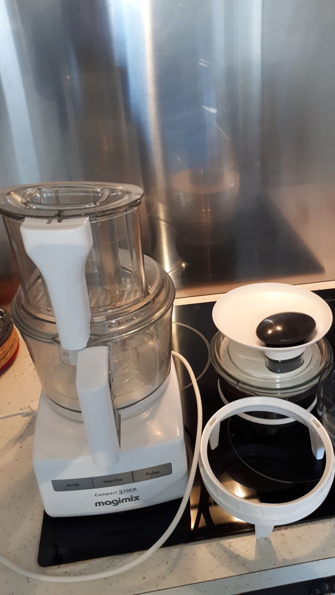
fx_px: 474
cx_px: 215
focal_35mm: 30
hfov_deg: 38.6
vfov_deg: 64.3
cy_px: 294
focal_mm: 3.6
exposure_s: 1/20
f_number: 1.9
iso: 160
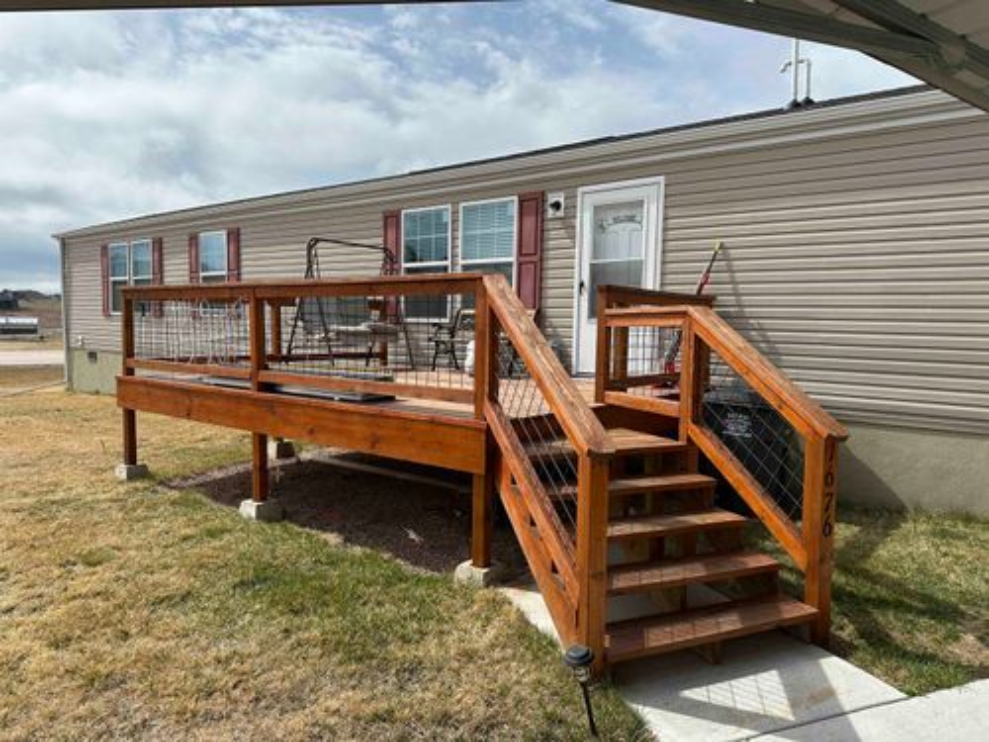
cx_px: 494
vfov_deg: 56.8
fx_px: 686
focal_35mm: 24
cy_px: 371
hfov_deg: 71.6
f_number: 1.78
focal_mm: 6.86
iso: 80
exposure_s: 1/6211
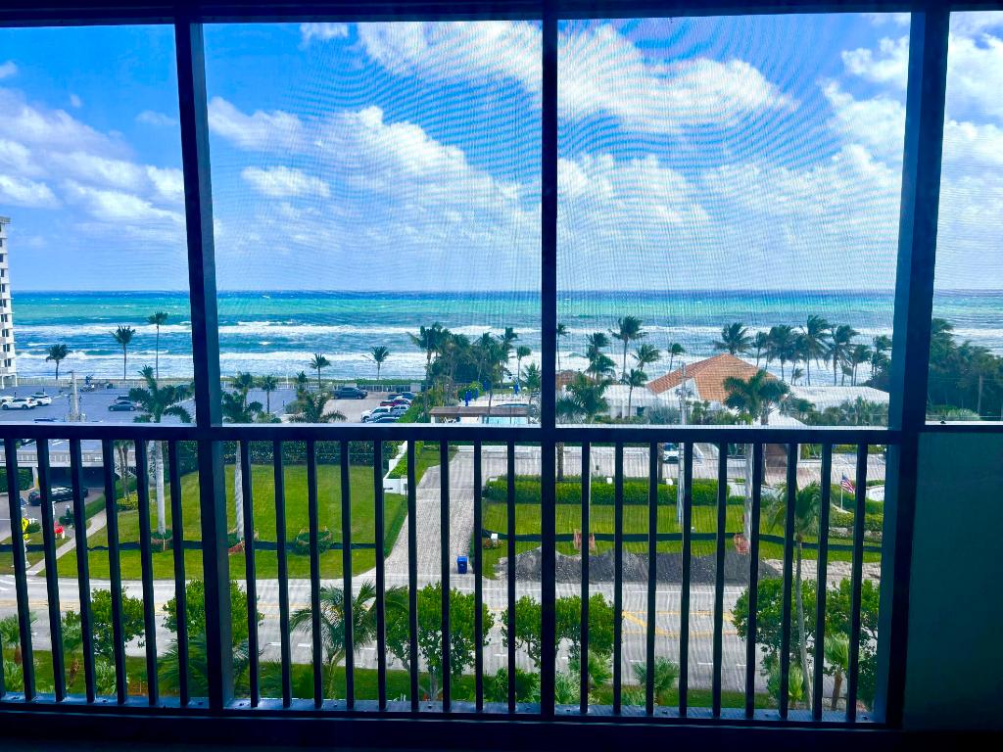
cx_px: 502
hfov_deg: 67.3
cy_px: 376
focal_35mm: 26
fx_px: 753
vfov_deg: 53.1
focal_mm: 5.96
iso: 50
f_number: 1.6
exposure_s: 1/851
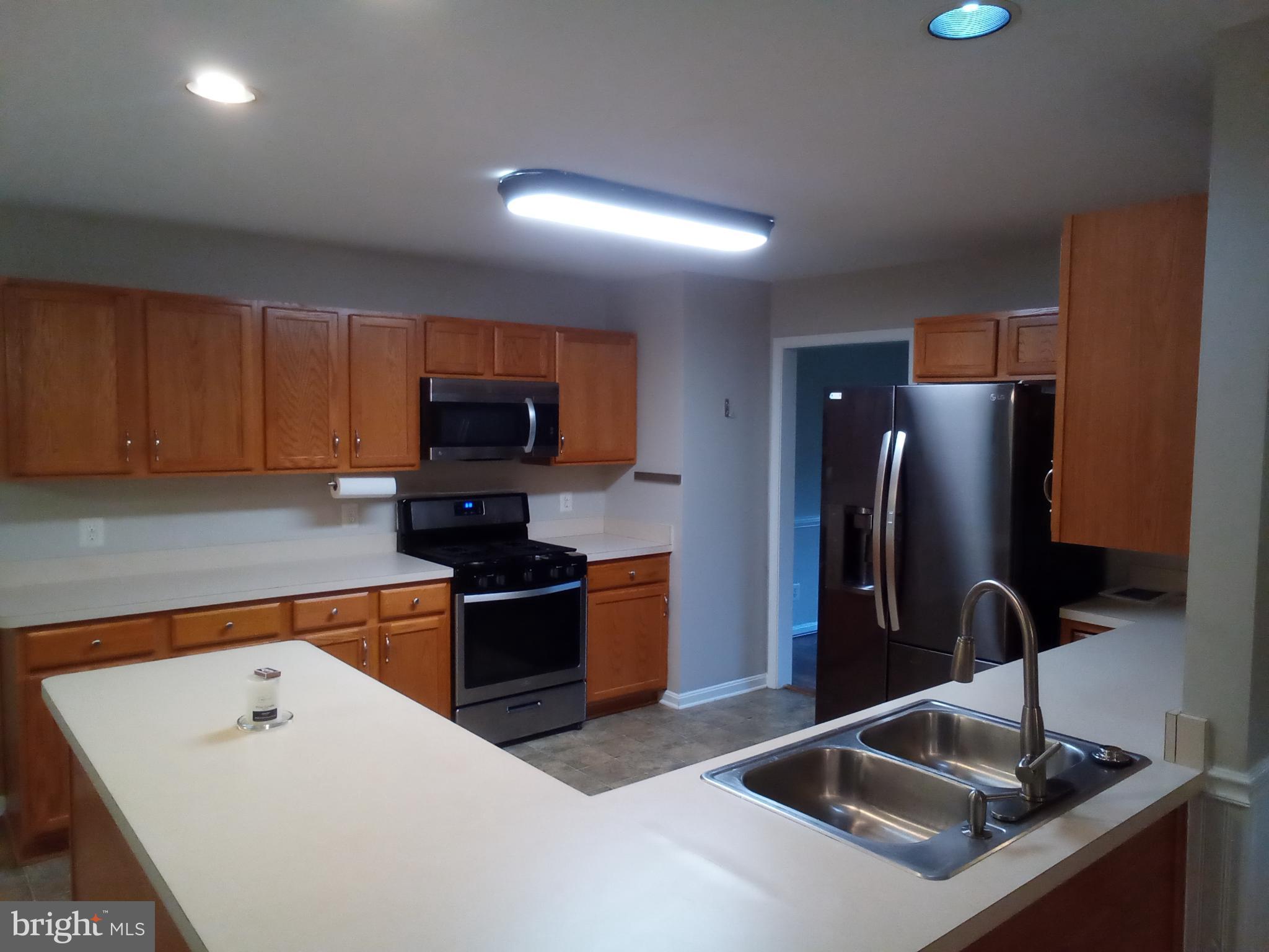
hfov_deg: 69.4
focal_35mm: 25
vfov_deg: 54.9
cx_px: 634
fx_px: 916
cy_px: 476
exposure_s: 1/20
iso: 195
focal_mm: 2.05
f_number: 2.4
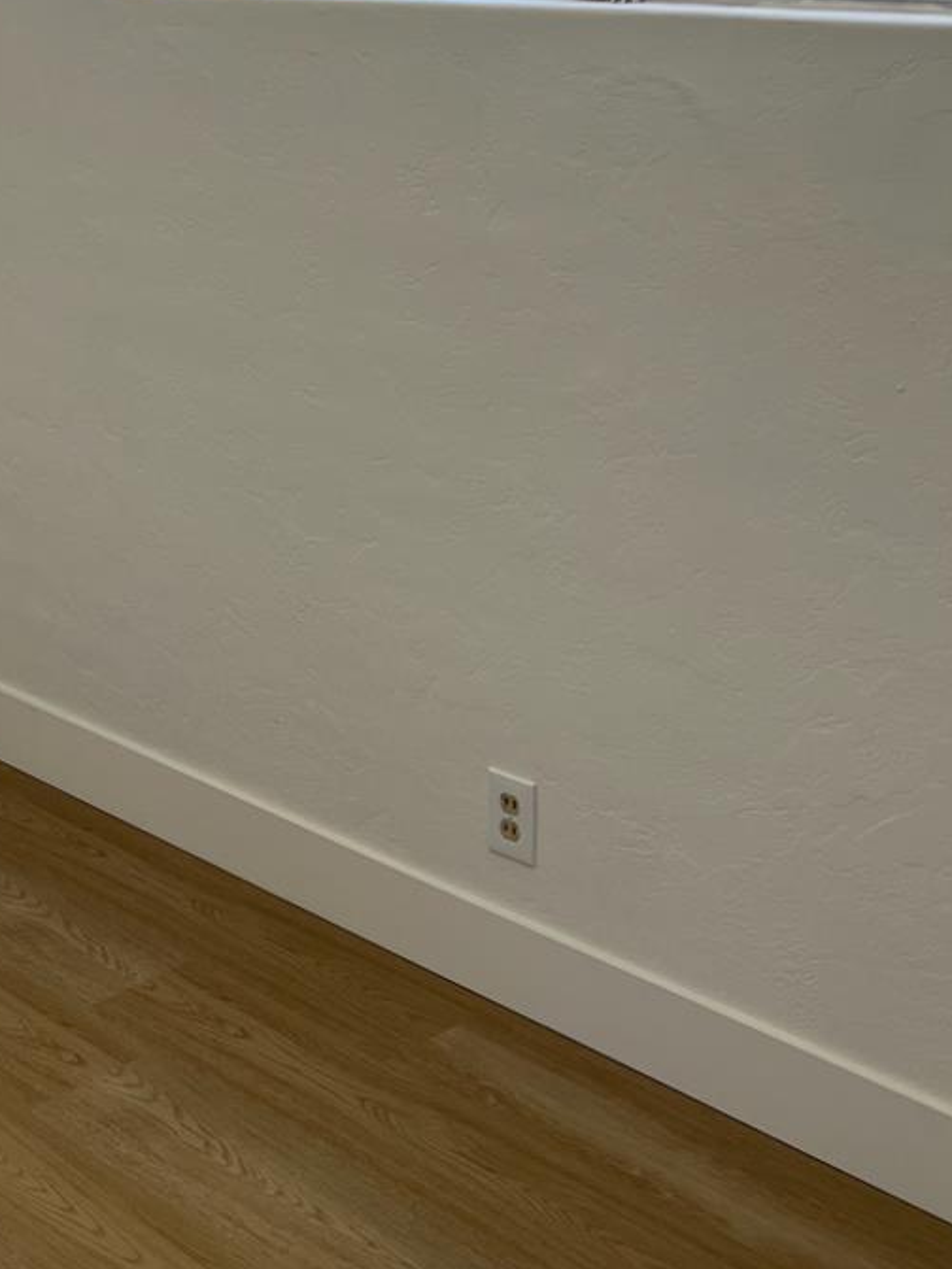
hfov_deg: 23.9
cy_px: 272
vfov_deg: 32.4
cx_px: -54
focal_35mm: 58
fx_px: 2127
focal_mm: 5.7
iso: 50
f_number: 1.5
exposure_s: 1/282
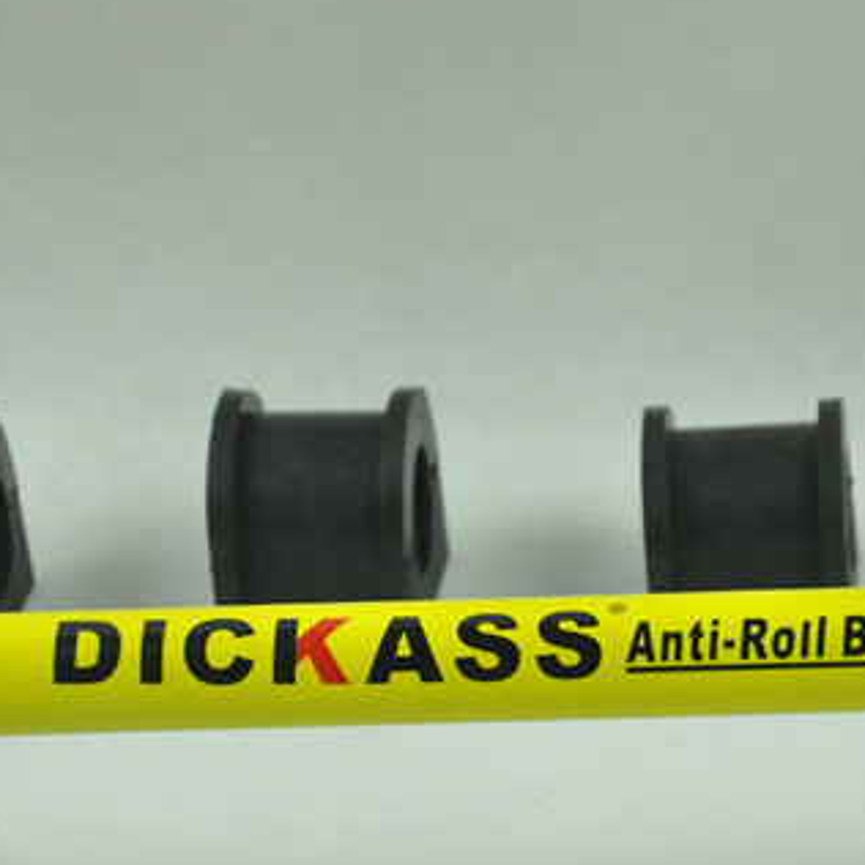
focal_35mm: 175
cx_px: 506
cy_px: 572
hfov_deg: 10.0
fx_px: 4947
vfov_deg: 10.0
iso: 3200
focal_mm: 62
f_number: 5.3
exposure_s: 1/500
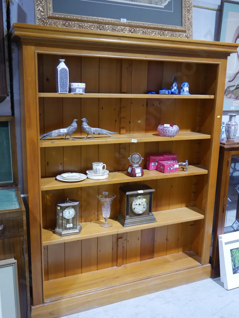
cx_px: 120
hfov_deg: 41.8
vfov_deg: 53.9
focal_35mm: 34
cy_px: 159
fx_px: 313
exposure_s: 1/60
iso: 800
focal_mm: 17
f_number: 4
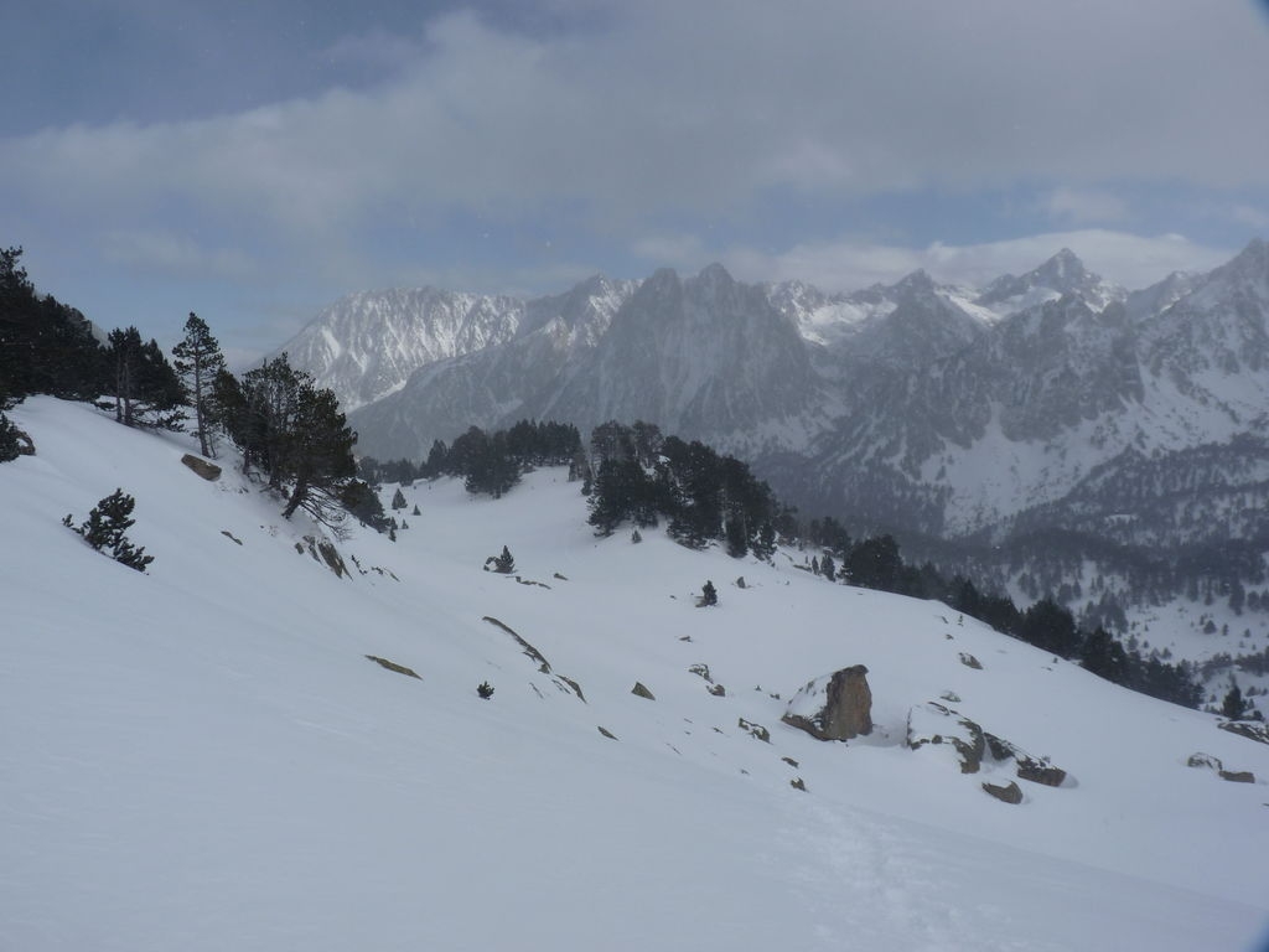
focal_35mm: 27
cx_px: 634
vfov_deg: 51.4
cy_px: 476
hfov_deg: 65.3
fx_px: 990
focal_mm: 4.8
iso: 80
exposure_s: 1/250
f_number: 5.6
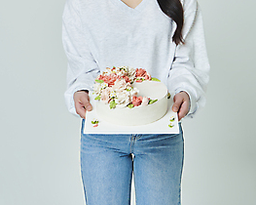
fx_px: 757
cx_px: 128
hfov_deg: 19.2
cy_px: 14
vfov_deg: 15.2
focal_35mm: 100
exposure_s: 1/125
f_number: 11
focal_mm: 70
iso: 100
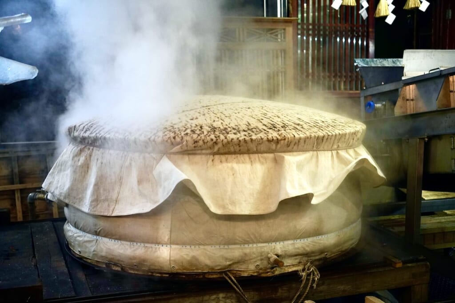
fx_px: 576
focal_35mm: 46
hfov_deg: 43.1
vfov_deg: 29.5
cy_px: 152
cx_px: 228
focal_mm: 30.4
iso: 1000
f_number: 2.8
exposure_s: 1/50
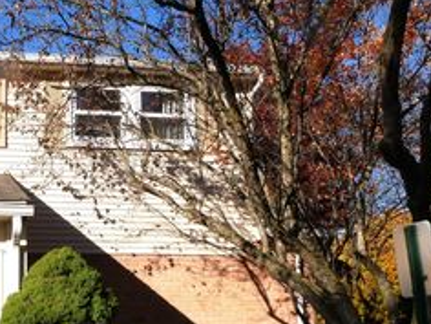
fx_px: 685
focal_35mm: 55
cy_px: 274
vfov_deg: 25.9
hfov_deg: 33.3
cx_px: 51
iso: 200
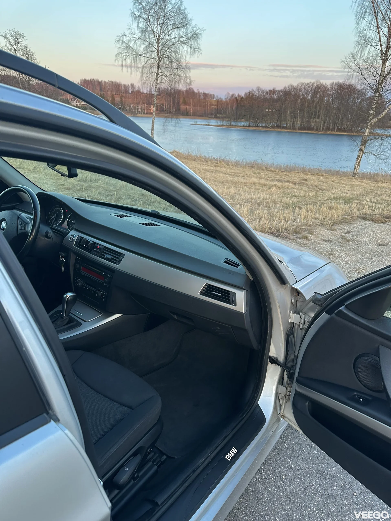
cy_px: 260
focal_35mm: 24
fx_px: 361
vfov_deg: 71.6
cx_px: 196
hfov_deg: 56.8
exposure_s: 1/121
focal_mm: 6.86
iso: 100
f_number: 1.78
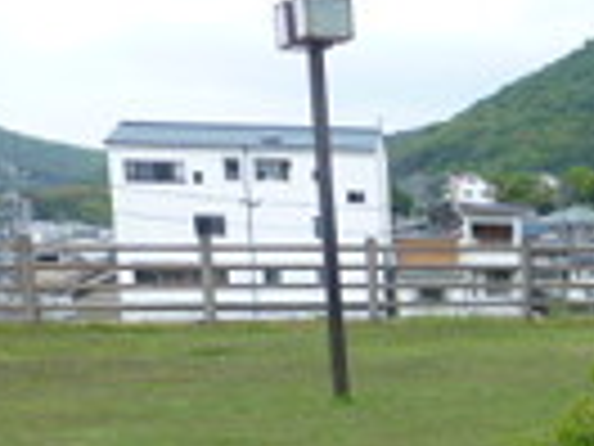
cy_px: 496
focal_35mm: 82
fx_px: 1407
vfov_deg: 17.4
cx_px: 986
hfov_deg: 19.5
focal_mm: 4.3
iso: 100
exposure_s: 1/400
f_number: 4
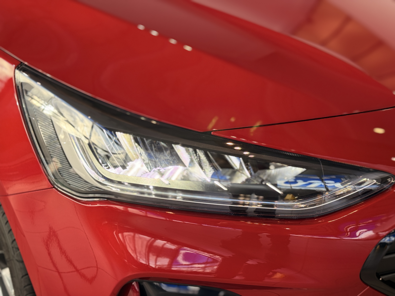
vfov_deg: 30.3
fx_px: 548
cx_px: 198
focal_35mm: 48
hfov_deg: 39.7
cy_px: 148
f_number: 1.78
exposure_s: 1/203
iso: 100
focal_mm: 6.76
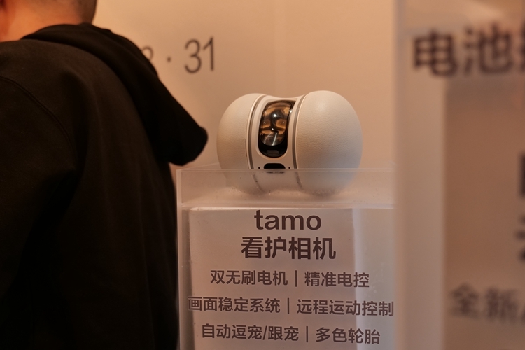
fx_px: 598
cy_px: 175
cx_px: 262
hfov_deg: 47.4
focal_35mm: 41
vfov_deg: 32.6
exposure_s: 1/80
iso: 1600
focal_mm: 41
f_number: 5
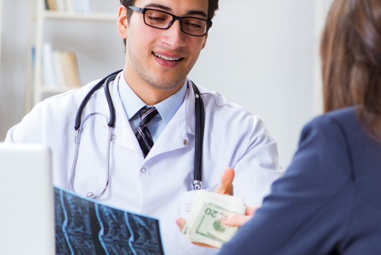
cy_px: 109
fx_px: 1673
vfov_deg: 8.7
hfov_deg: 13.0
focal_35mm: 158
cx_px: 265
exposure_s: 1/100
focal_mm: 105
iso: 200
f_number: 5.6
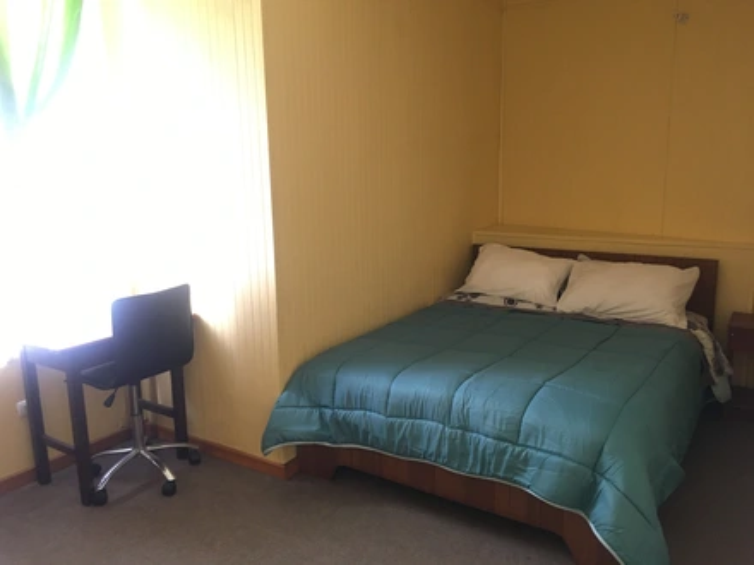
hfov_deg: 61.7
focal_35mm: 29
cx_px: 377
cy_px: 282
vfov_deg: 48.2
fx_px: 632
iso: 200
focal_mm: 4.15
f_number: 2.2
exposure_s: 1/33
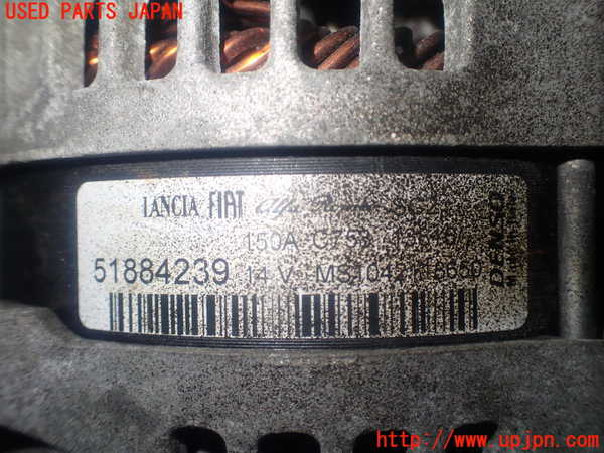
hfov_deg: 56.8
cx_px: 302
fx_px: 558
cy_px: 226
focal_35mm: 32
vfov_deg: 44.2
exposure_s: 1/60
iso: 160
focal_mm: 5.79
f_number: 2.4
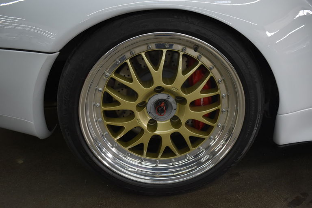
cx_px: 156
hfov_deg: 51.3
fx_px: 325
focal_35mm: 38
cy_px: 104
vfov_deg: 35.5
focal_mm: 25
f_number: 4
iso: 800
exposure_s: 1/160
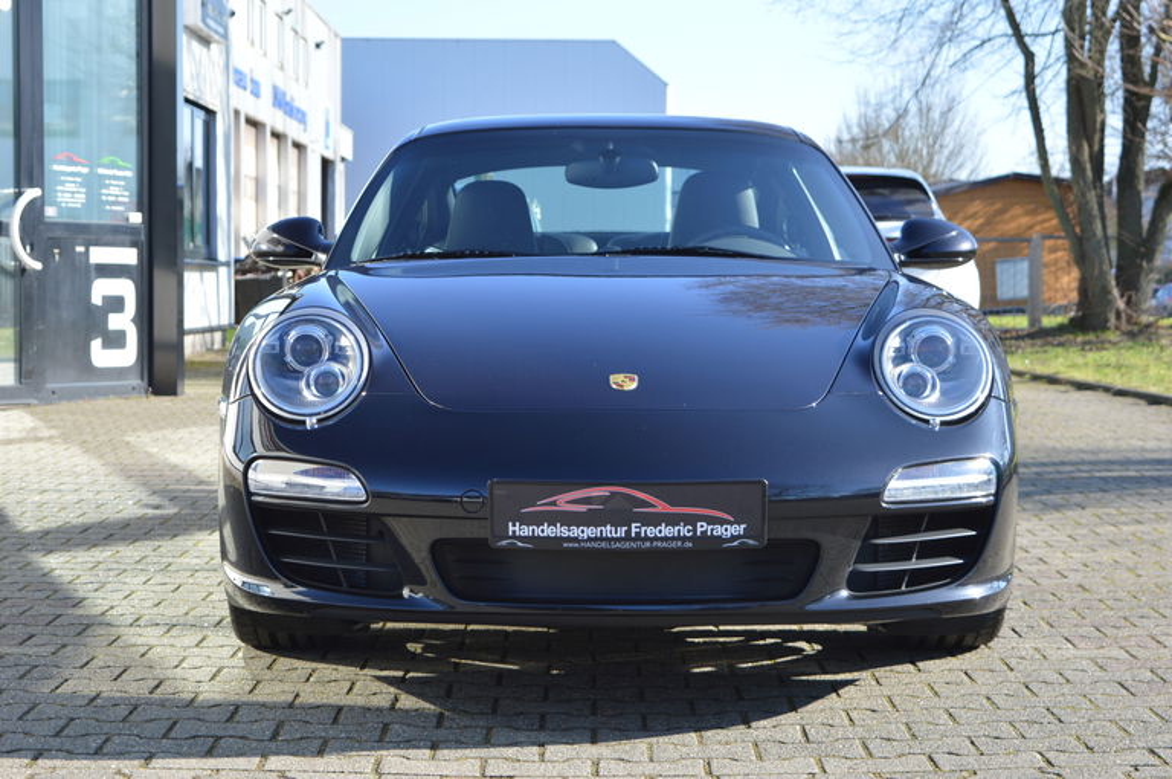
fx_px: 2341
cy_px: 390
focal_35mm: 72
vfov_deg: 18.9
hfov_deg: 28.1
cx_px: 586
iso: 100
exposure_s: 1/160
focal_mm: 48
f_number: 6.3
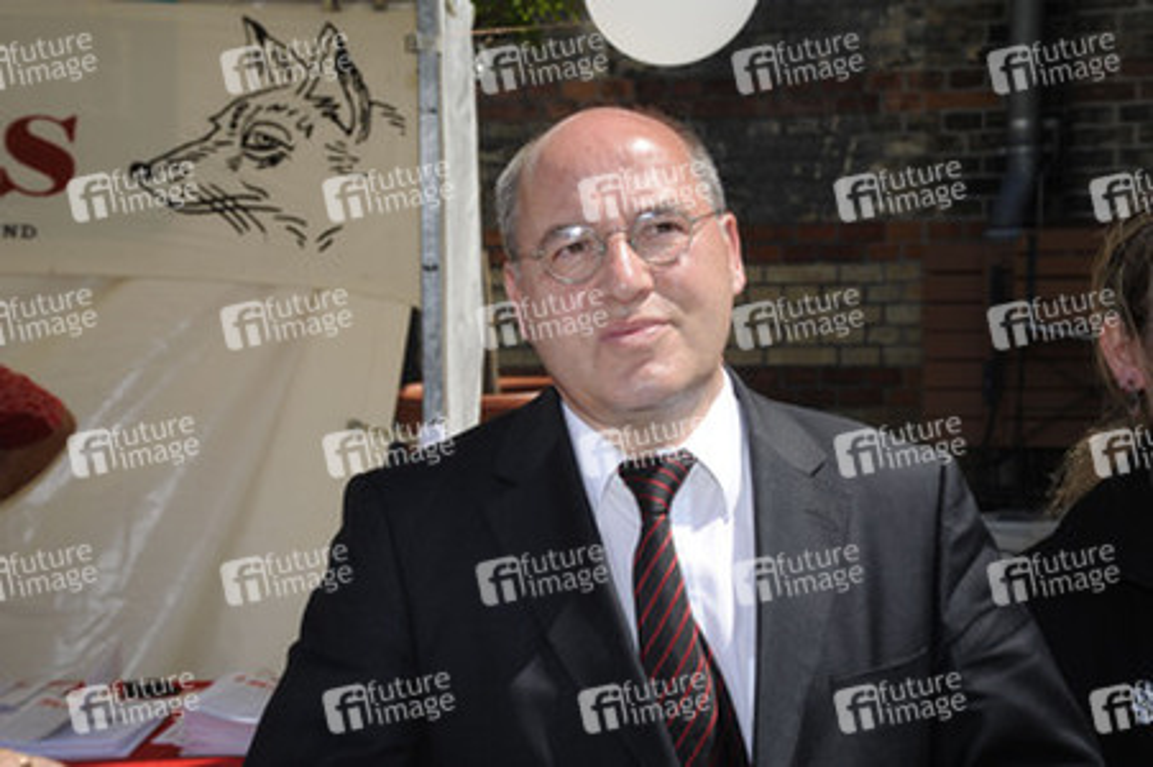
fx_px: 2720
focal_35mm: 85
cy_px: 384
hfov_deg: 23.9
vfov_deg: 16.0
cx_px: 576
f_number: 14
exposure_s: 1/250
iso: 320
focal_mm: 85
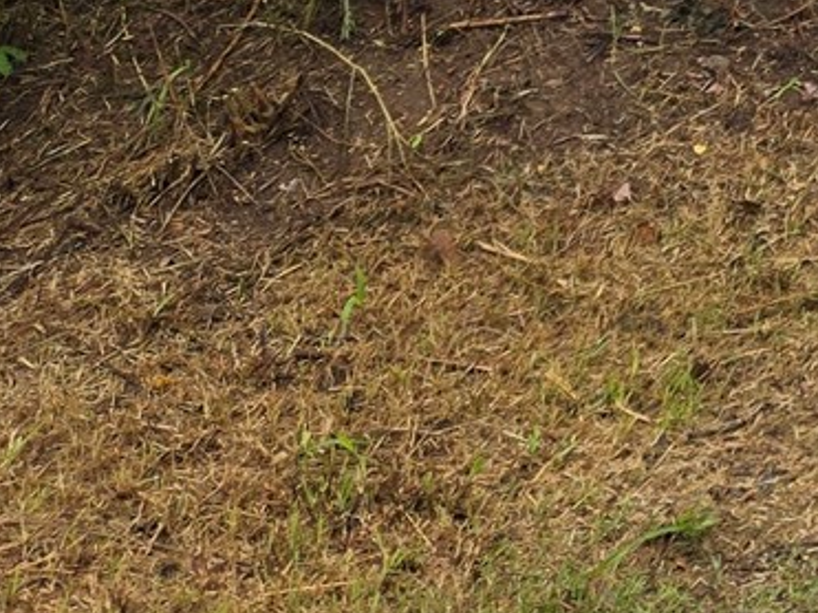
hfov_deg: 14.3
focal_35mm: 119
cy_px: -816
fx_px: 2811
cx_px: 1532
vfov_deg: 10.8
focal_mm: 5.4
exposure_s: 1/659
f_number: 1.8
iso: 25
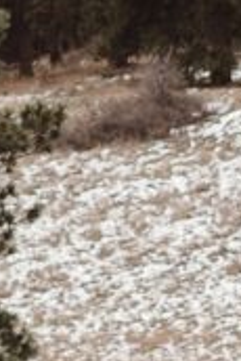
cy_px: 231
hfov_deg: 2.7
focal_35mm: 507
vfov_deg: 4.1
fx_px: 5081
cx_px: 683
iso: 200
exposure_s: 1/320
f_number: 2.2
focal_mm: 85
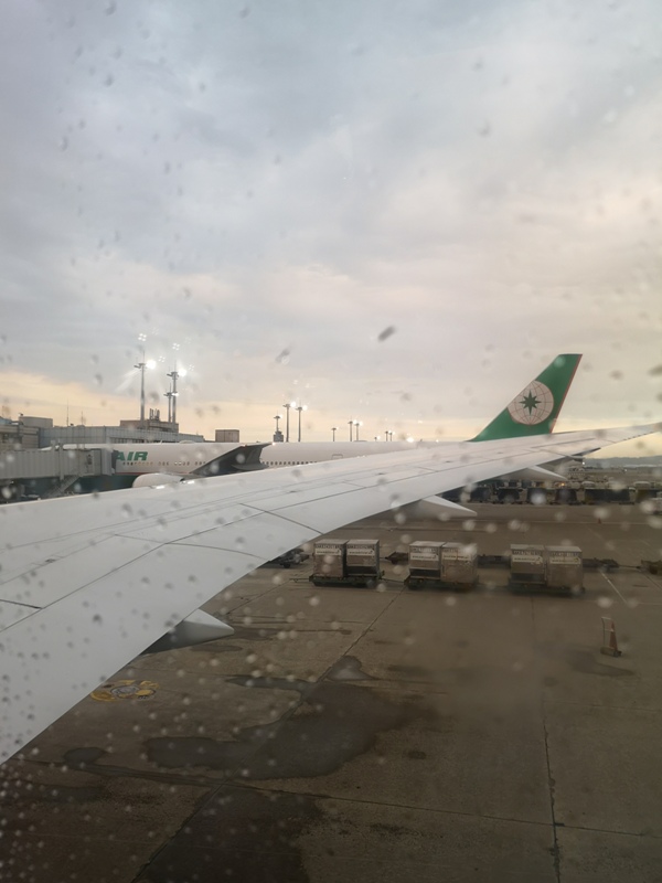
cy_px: 442
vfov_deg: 65.3
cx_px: 331
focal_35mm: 27
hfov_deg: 51.4
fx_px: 688
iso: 100
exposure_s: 1/60
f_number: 1.8
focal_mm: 3.95
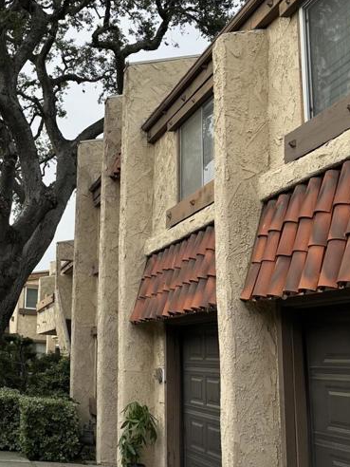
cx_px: -2
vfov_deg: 37.8
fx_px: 674
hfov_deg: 27.4
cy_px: 163
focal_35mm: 50
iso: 80
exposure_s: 1/3155
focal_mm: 6.86
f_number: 1.78
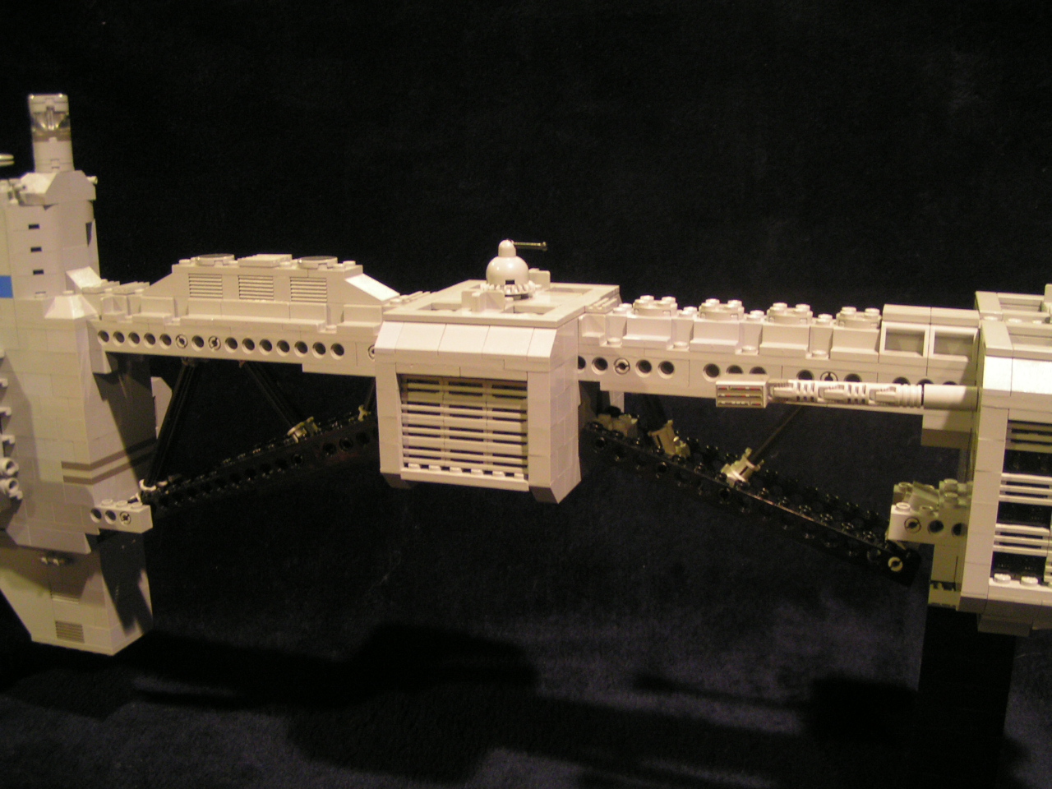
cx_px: 526
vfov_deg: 37.7
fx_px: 1155
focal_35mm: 38
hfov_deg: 49.0
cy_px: 394
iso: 200
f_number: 2.8
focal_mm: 5.8
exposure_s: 1/5
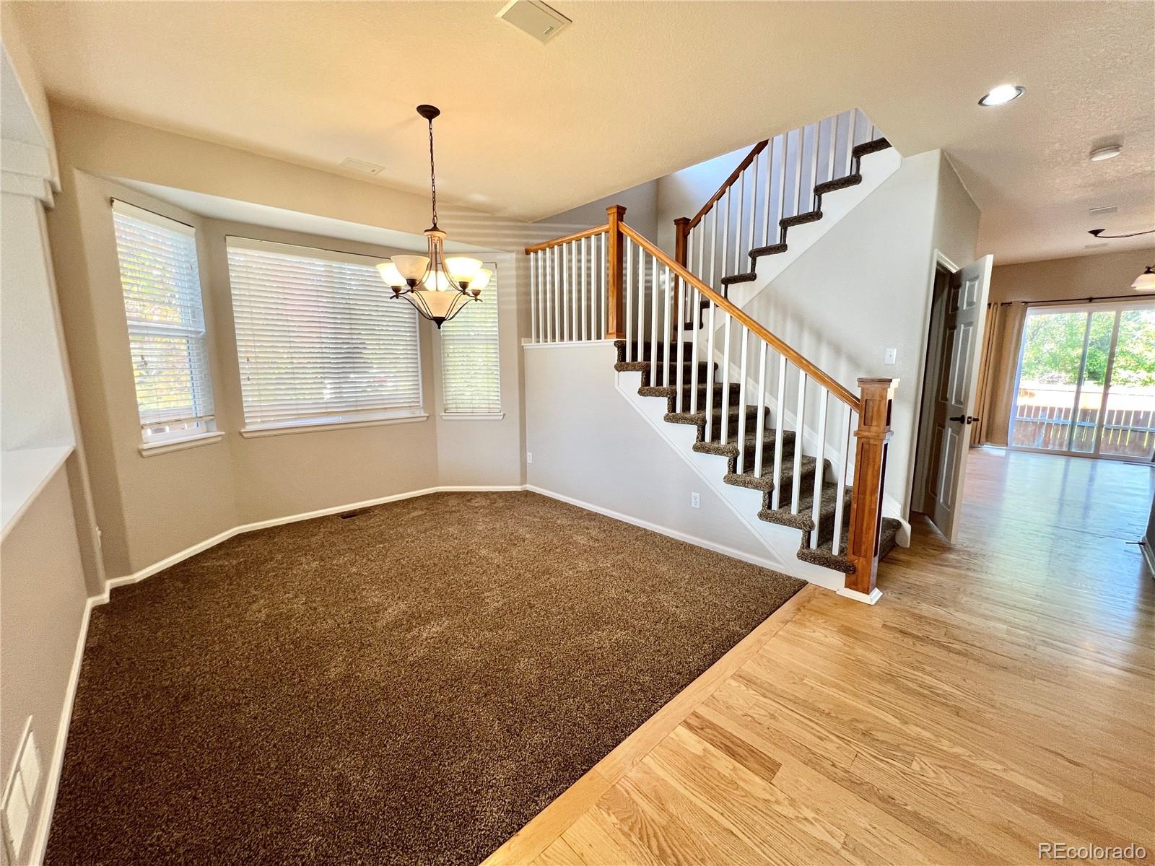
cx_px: 578
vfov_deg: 89.9
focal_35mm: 13
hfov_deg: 106.2
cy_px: 433
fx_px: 434
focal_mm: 1.57
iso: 160
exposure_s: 1/120
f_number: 1.8
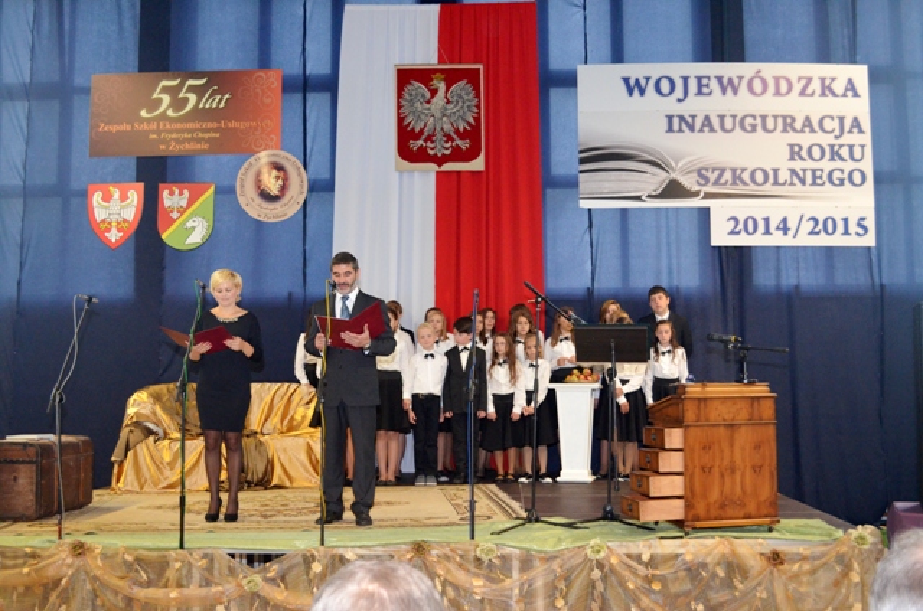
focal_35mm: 36
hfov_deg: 53.2
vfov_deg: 36.7
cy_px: 306
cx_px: 462
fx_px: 921
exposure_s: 1/60
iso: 2200
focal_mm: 24
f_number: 4
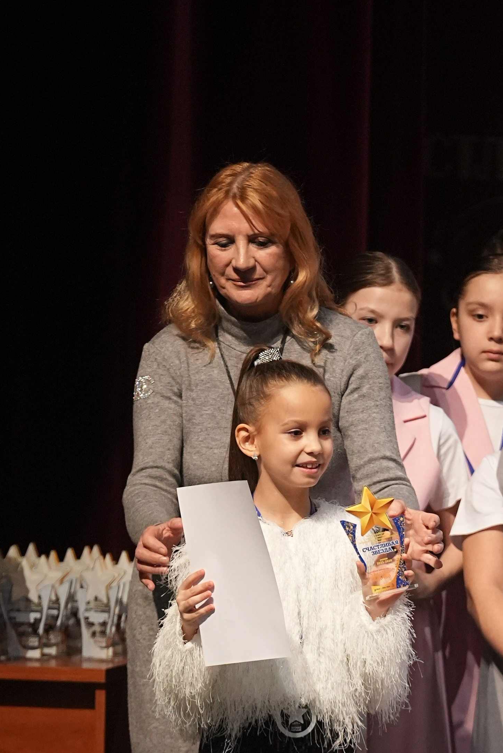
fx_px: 10266
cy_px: 551
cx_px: 329
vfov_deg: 4.2
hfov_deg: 2.8
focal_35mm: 490
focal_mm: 186
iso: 3200
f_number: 2.8
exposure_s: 1/400
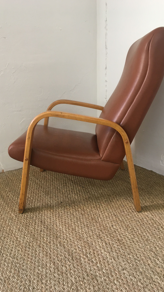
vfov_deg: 61.0
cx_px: 81
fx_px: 247
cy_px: 144
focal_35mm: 32
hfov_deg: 36.7
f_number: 2.2
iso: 100
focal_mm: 4.15
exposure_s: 1/33
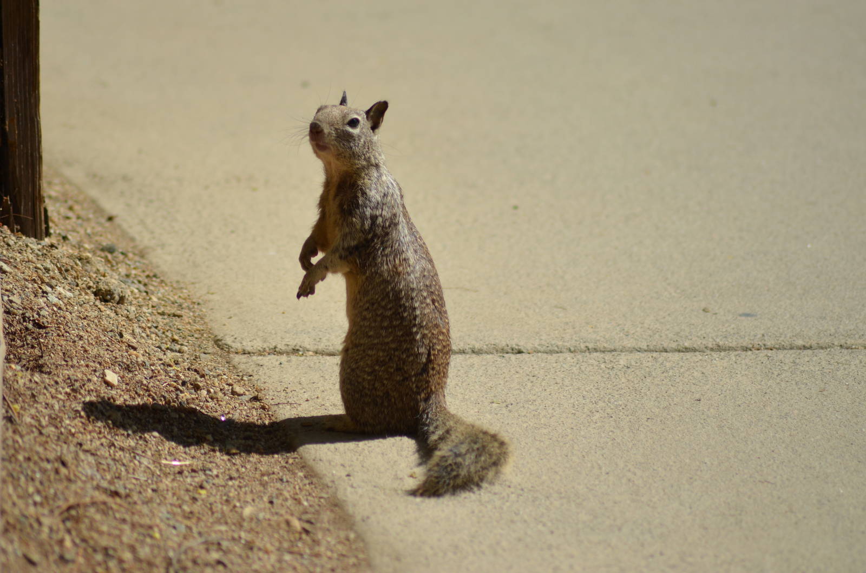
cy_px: 286
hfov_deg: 5.3
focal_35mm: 390
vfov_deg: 3.5
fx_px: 9363
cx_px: 433
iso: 250
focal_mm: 260
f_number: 5.6
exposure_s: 1/2000
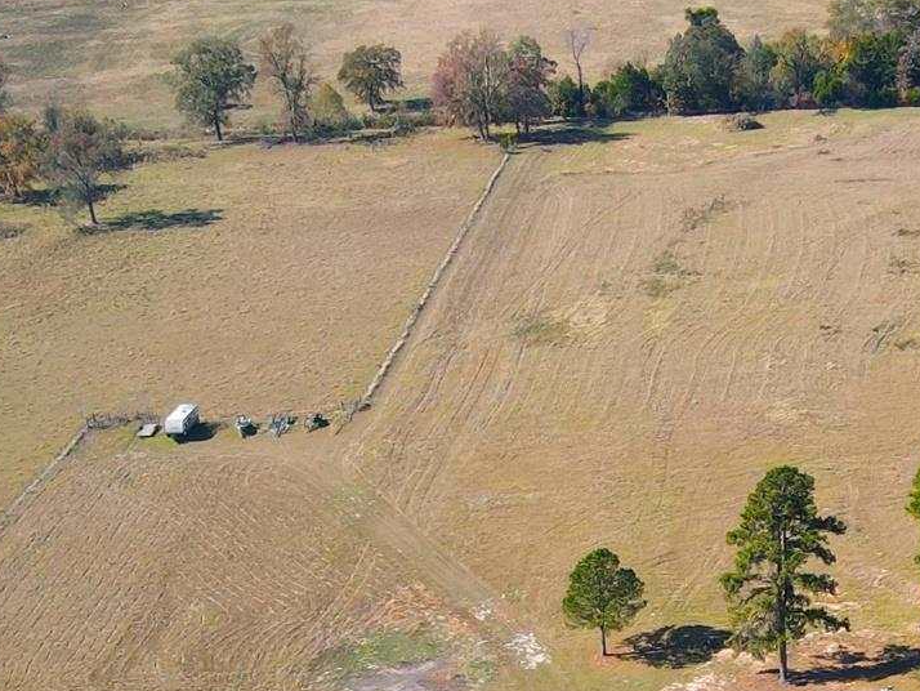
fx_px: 2233
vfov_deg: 16.7
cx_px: 831
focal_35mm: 84
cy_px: 879
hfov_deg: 22.7
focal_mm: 4.5
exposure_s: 1/350
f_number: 2.8
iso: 100
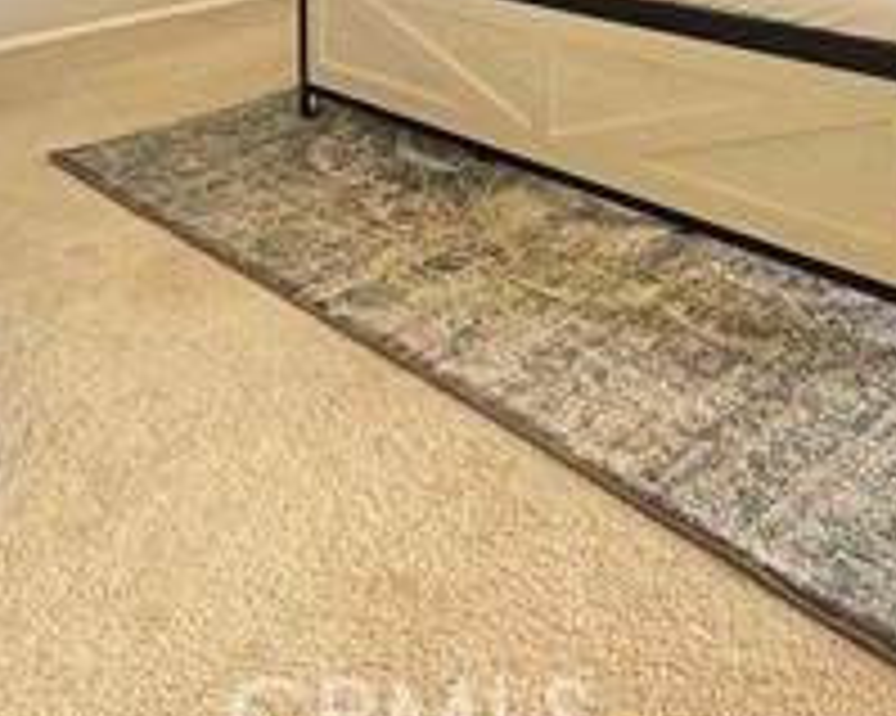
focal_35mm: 44
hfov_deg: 40.4
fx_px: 1166
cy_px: -297
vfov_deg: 26.7
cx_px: 711
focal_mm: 2.22
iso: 400
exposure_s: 1/120
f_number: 2.2
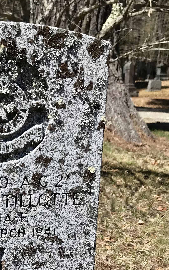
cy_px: 234
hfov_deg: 17.8
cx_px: -23
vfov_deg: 28.4
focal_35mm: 70
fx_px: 516
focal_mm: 3.99
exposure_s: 1/2519
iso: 20
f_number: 1.8
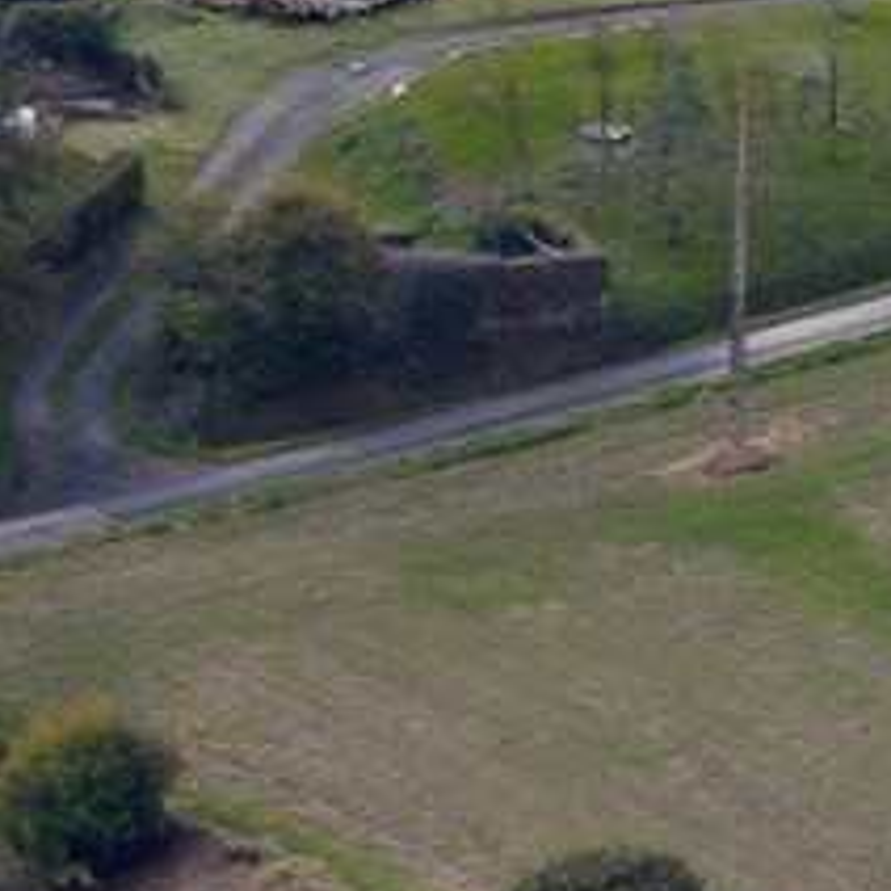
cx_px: 2234
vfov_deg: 1.5
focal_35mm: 1184
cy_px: 2963
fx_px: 34479
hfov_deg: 1.5
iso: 800
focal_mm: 185
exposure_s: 1/1000
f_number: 9
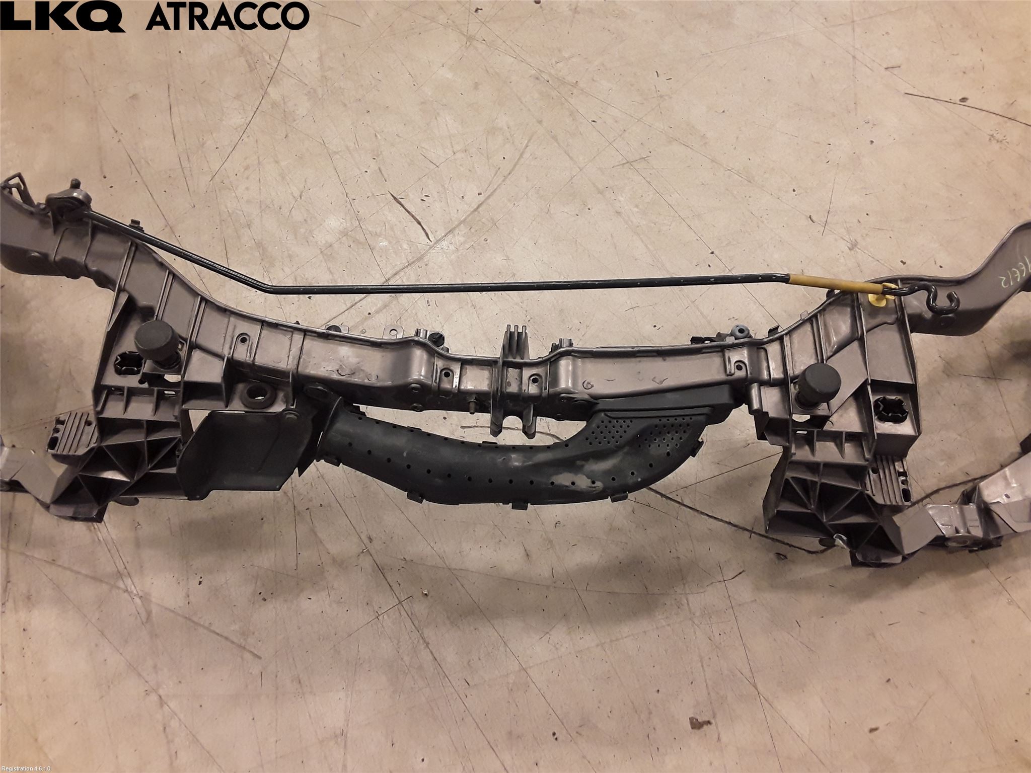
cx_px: 516
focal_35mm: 28
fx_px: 834
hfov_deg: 63.4
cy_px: 386
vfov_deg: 49.7
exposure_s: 1/50
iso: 100
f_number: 1.9
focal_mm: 2.91
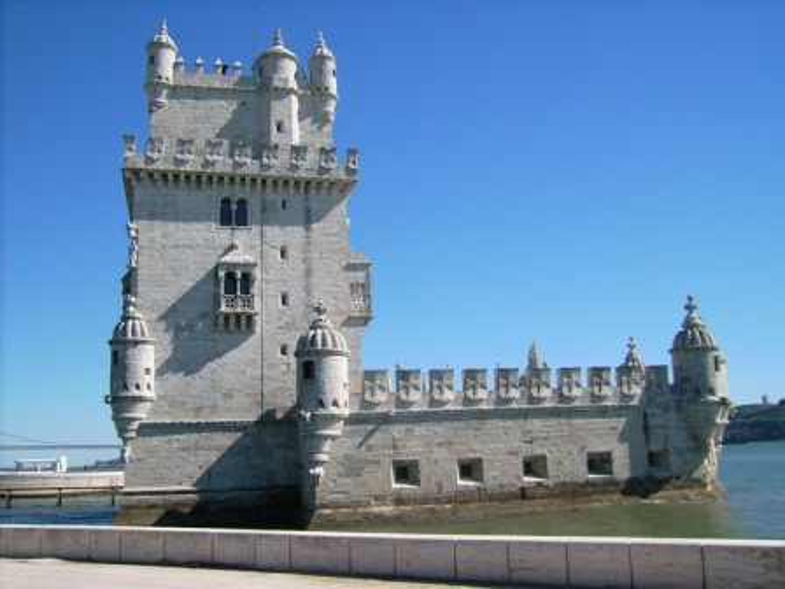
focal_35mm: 35
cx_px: 392
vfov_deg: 40.7
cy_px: 294
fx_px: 794
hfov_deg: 52.6
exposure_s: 1/458
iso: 50
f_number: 5.8
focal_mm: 5.95
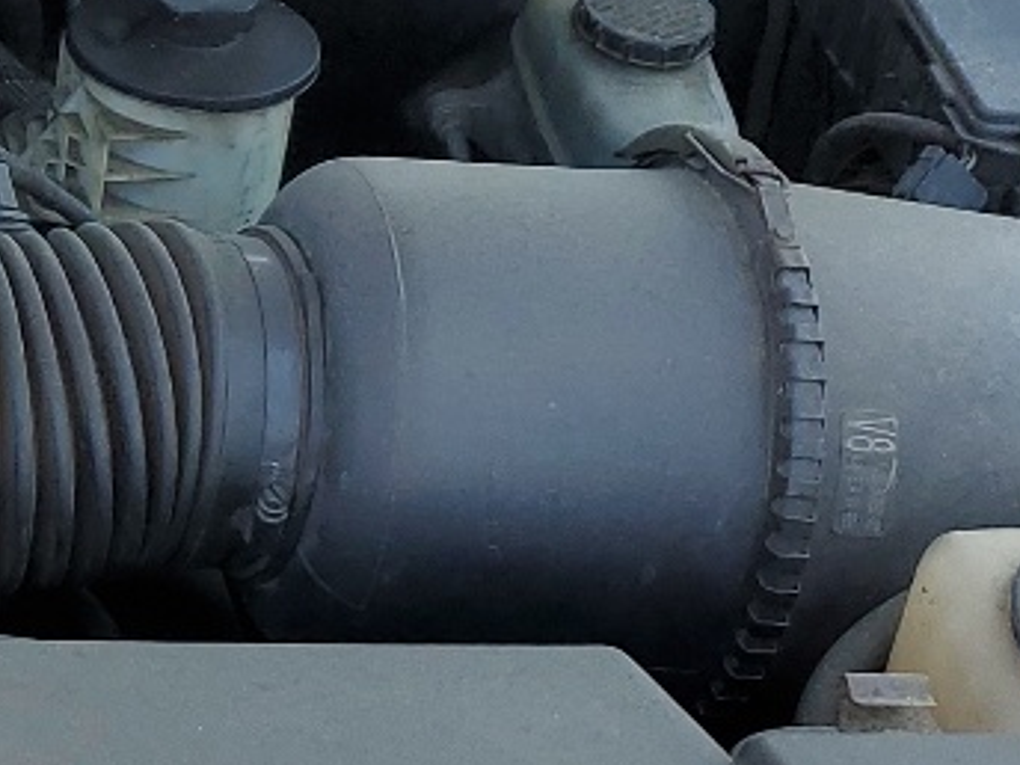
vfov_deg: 12.2
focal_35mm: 121
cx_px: -602
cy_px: 193
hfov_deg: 14.9
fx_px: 3565
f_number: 1.5
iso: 50
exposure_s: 1/526
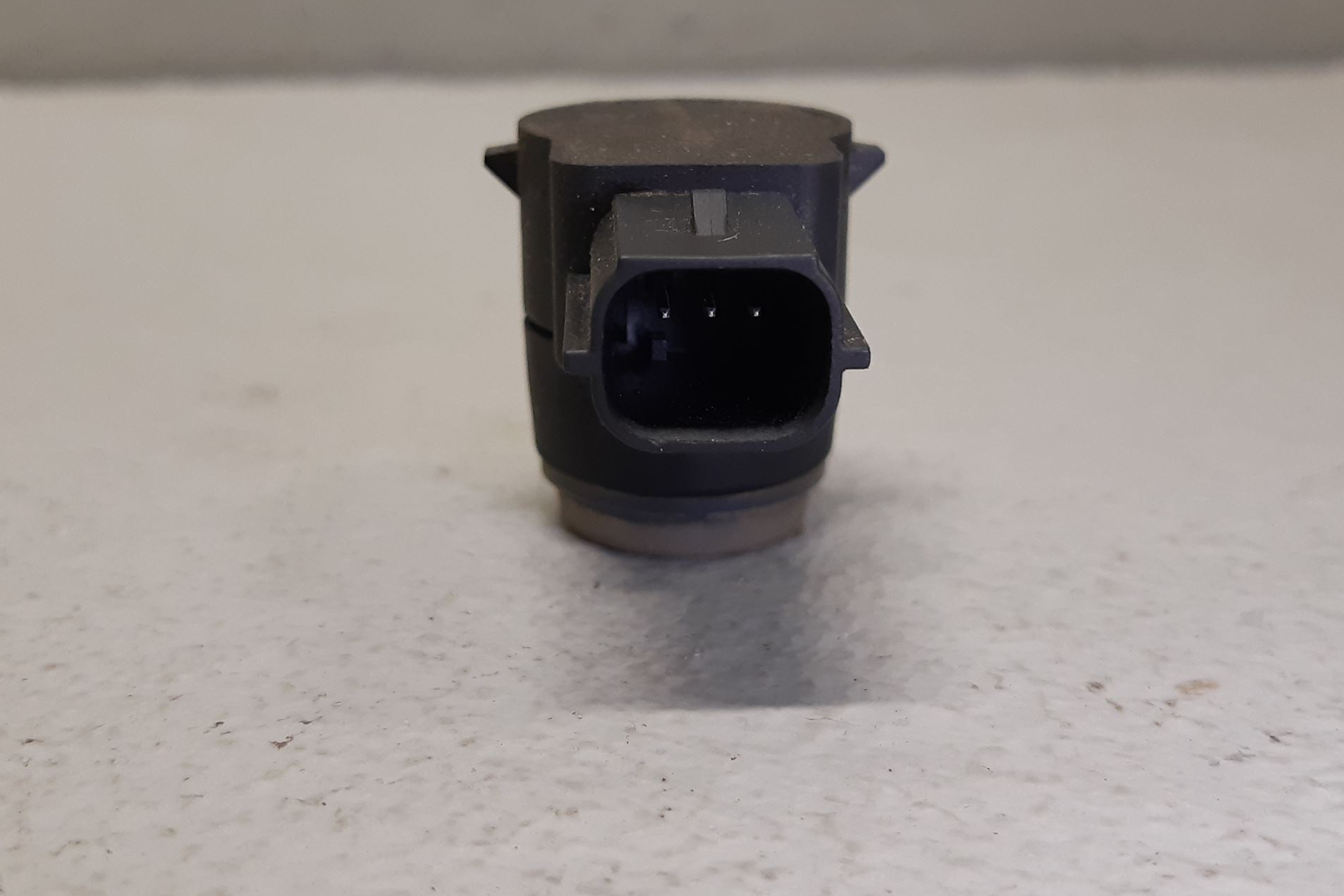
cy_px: 380
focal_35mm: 29
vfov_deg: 44.8
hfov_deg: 63.7
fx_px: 1082
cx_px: 687
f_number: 1.7
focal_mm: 3.93
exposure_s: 1/50
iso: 125
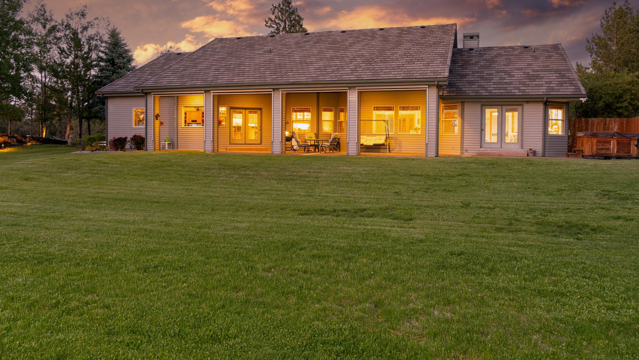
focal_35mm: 29
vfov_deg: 40.0
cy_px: 146
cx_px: 322
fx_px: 491
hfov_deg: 66.1
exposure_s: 6
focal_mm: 18
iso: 100
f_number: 8
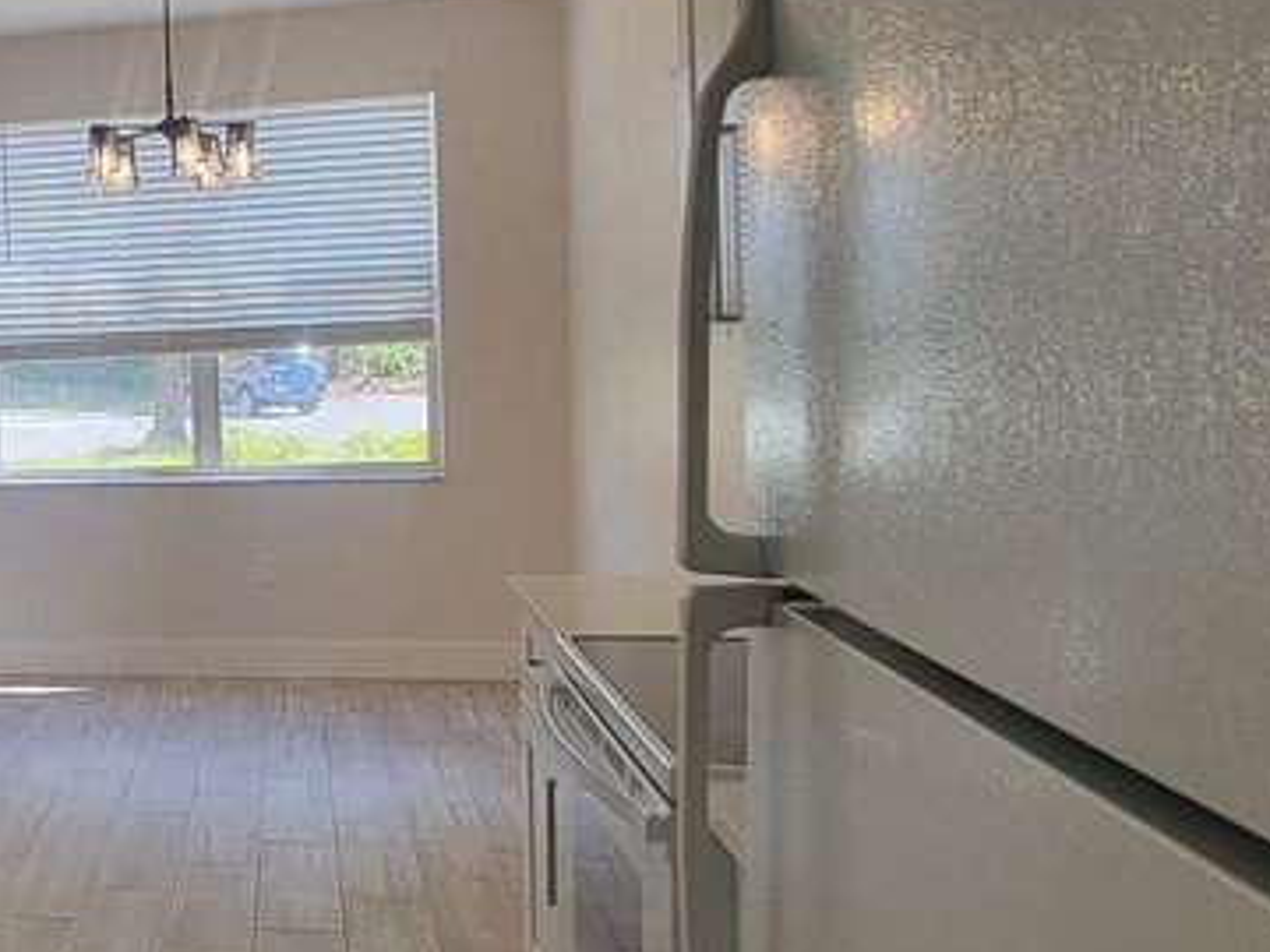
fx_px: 1357
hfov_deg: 41.8
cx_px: -64
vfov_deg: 38.7
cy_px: 458
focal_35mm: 37
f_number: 2.2
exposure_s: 1/60
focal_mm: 2.2
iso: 80
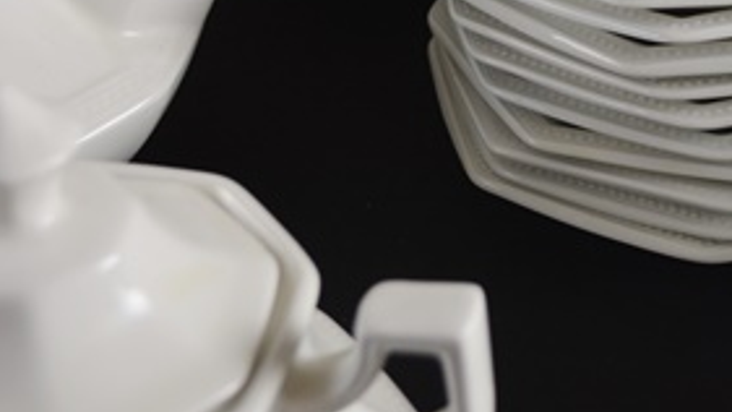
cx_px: 732
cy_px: -102
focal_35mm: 94
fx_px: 1824
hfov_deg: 21.9
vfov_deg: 12.5
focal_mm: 28
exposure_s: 1/100
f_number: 5
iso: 400
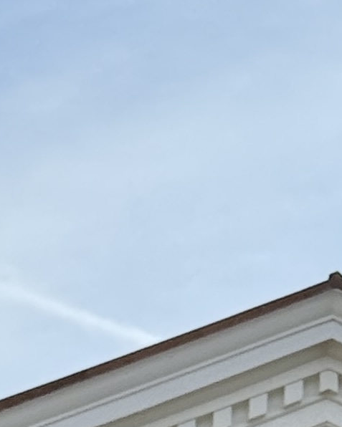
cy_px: 1345
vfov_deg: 5.7
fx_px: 4010
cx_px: 247
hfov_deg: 4.9
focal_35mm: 317
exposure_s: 1/4310
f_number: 1.78
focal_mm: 6.86
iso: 64
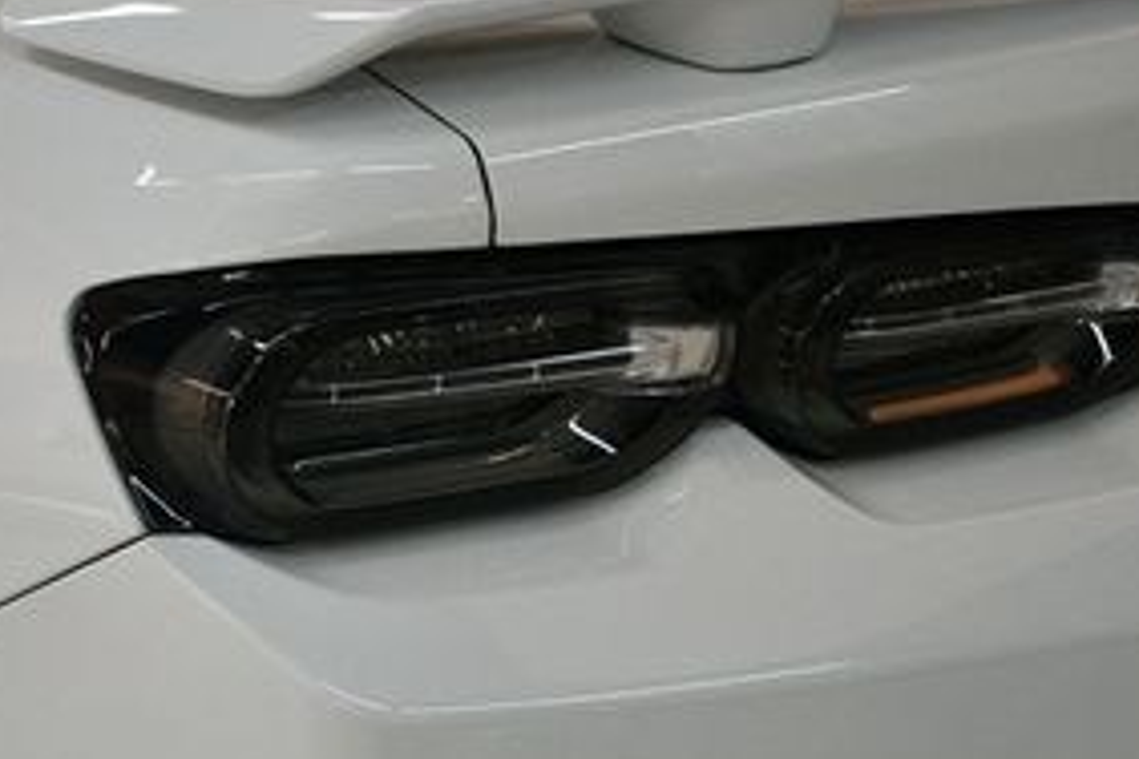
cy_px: 577
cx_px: 489
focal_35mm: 102
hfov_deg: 20.0
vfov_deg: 13.4
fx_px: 3227
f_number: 4
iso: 800
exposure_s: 1/250
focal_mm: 30
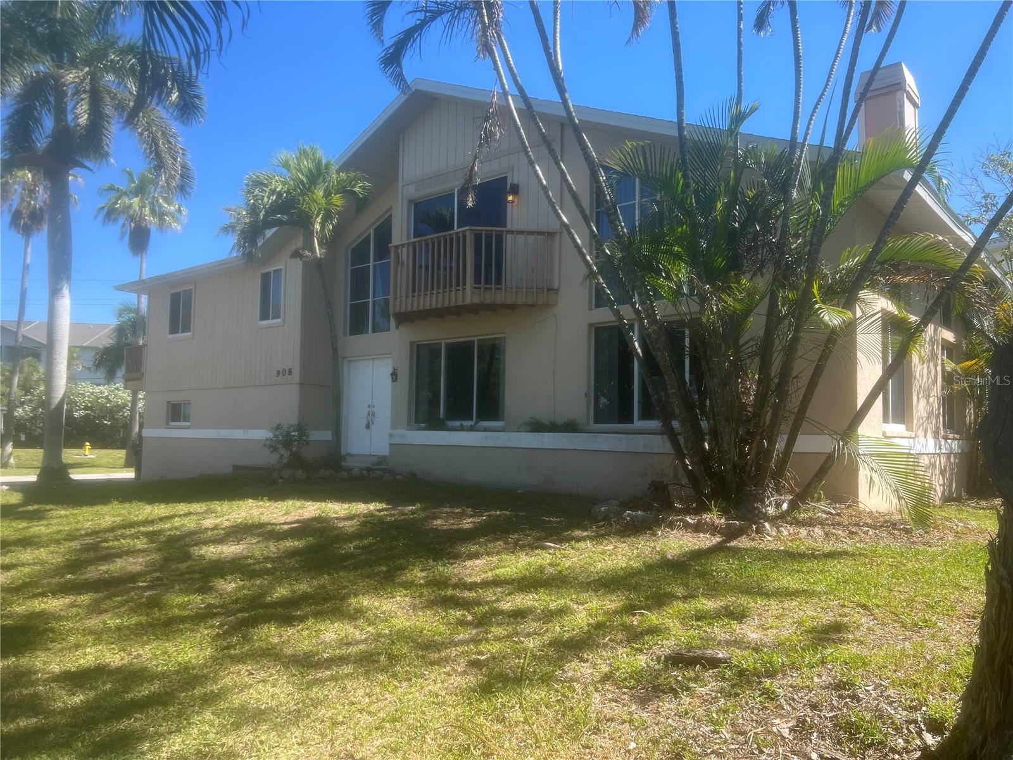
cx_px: 506
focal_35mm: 26
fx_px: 761
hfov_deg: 67.3
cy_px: 380
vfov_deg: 53.1
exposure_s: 1/1311
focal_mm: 5.7
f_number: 1.5
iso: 50
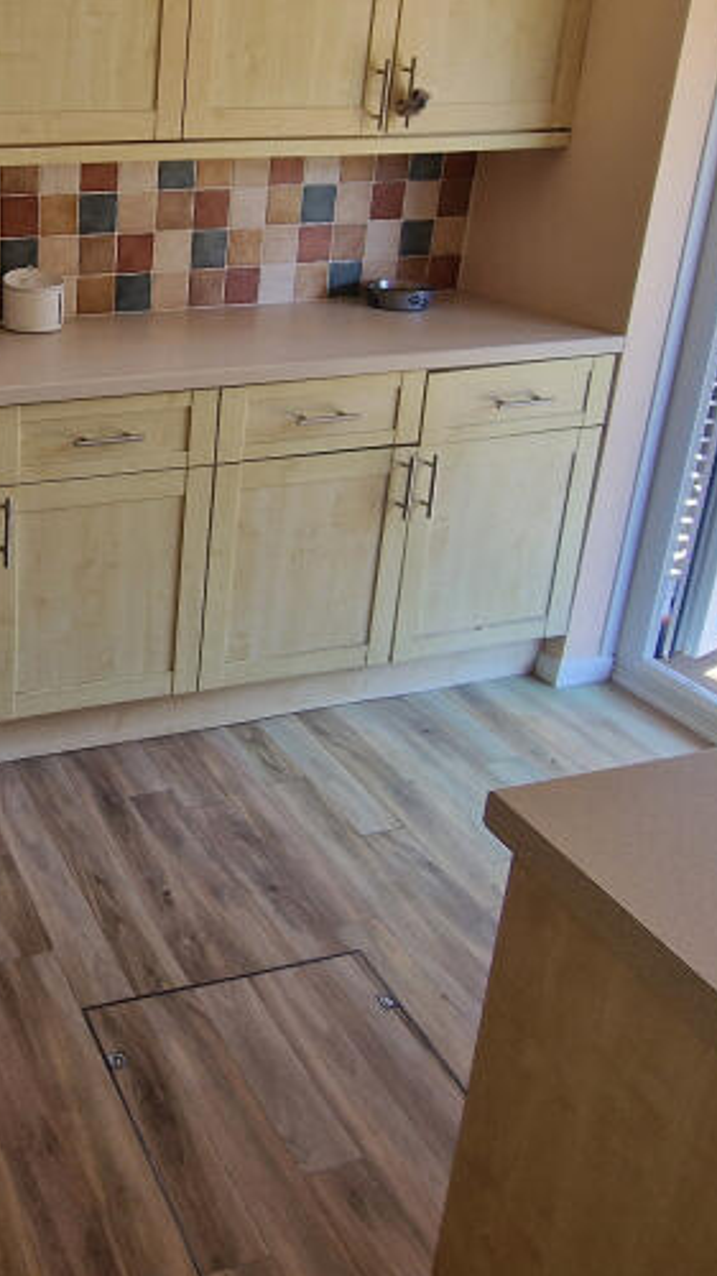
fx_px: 981
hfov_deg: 35.3
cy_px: 406
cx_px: -41
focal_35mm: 29
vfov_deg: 64.0
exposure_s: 1/100
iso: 80
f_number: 2.2
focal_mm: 2.2
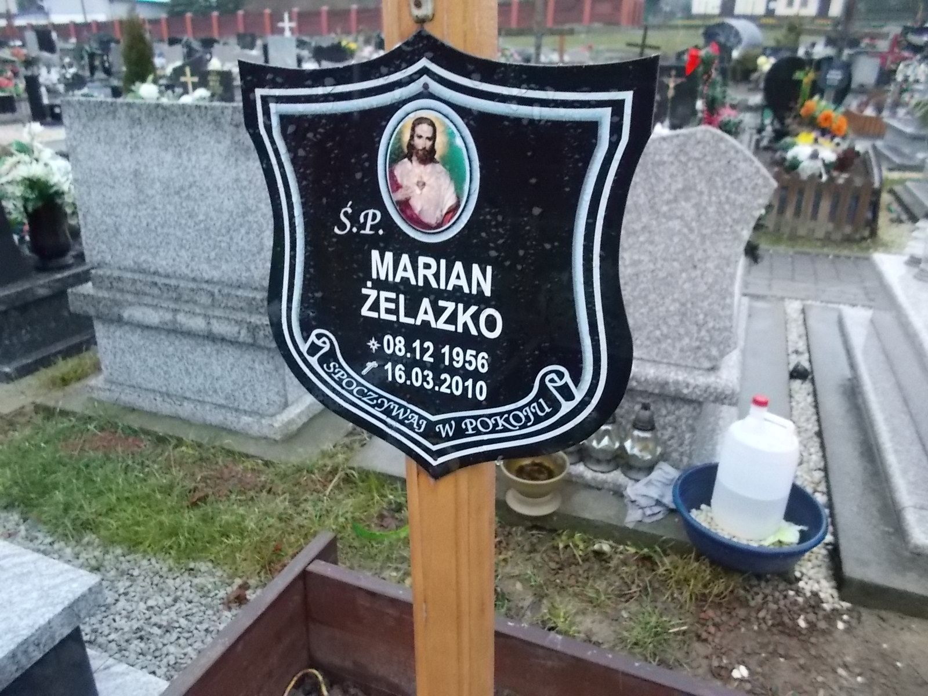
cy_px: 348
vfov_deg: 53.1
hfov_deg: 67.3
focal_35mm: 26
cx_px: 464
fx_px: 697
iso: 400
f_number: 3.2
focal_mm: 4.6
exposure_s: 1/80
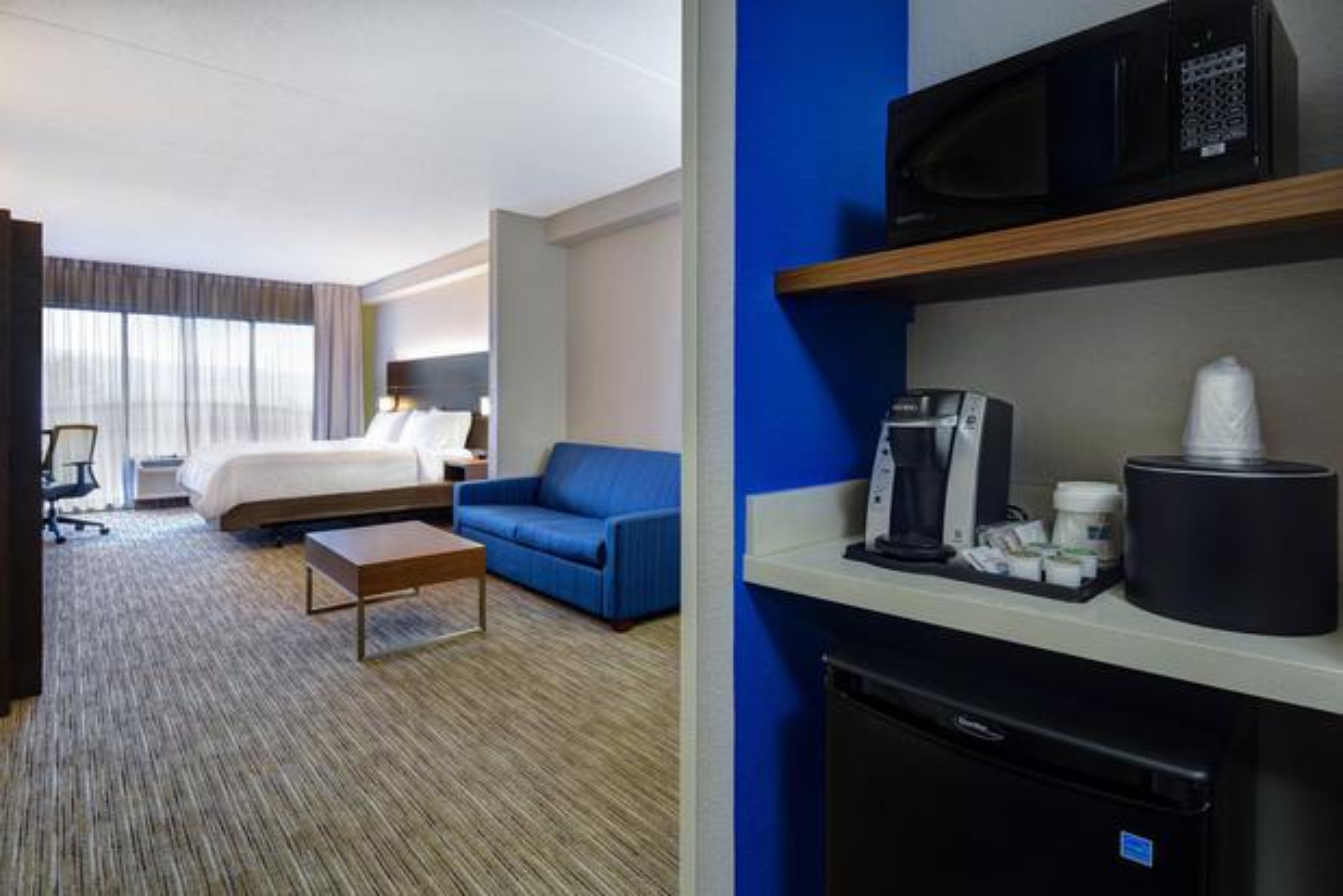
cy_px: 448
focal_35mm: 17
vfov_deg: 69.7
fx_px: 644
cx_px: 672
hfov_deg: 92.4
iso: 250
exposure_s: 1/2
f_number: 7.1
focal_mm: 11.5
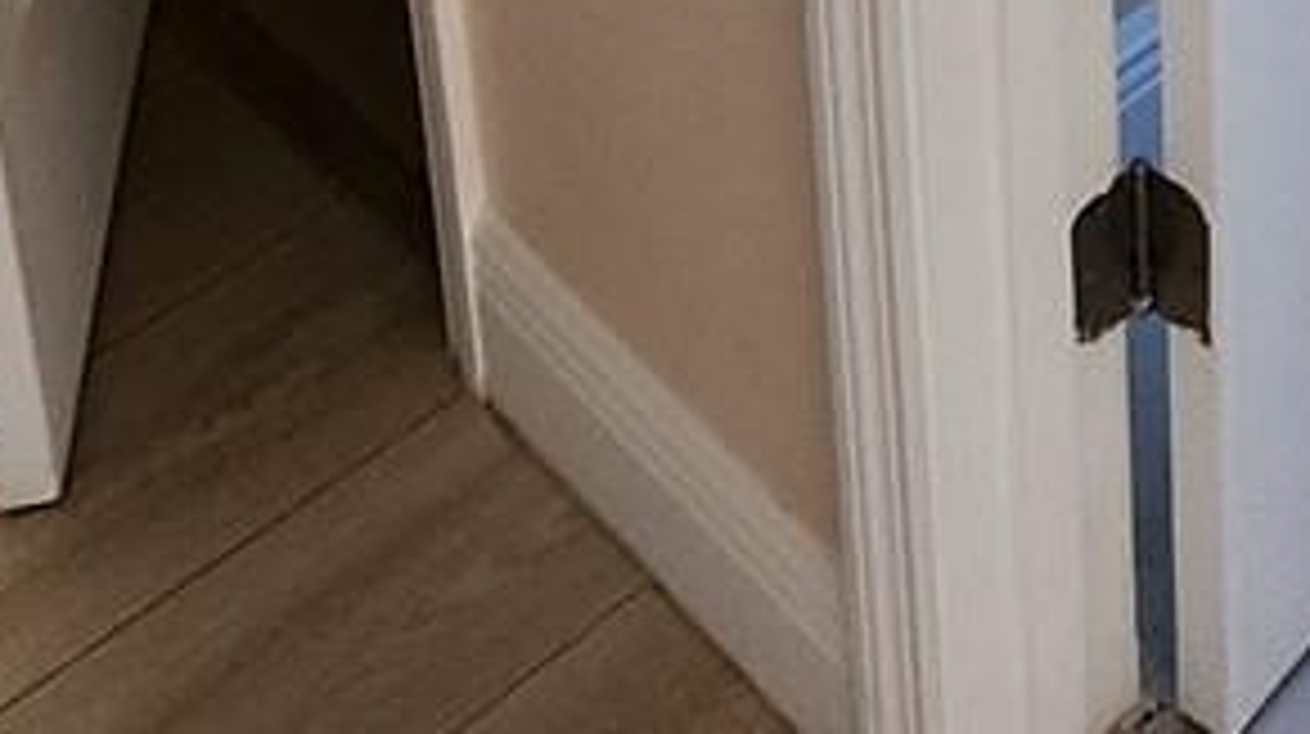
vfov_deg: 11.2
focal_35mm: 78
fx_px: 2707
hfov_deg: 25.6
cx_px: 1373
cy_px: -1319
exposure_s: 1/60
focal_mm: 1.7
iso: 125
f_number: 2.2
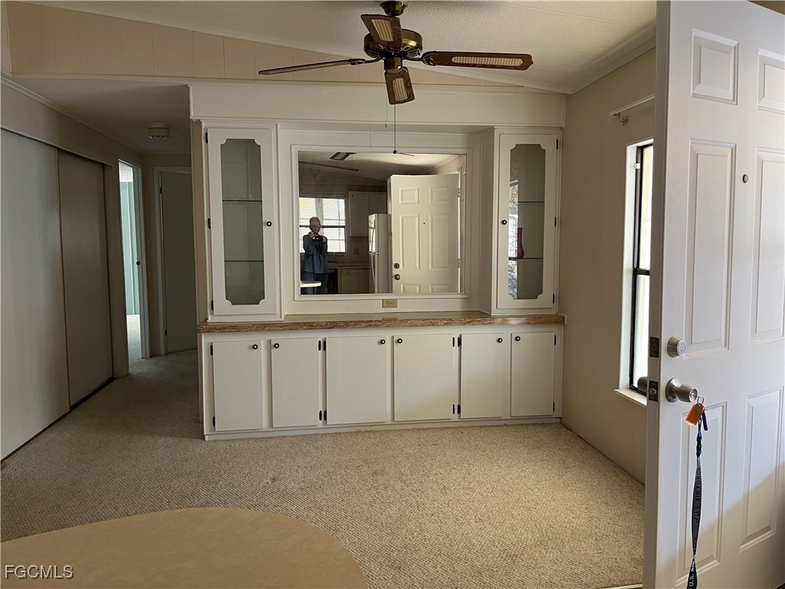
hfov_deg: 67.3
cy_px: 294
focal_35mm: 26
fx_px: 590
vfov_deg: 53.1
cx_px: 392
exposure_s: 1/62
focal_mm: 5.1
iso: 125
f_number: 1.6
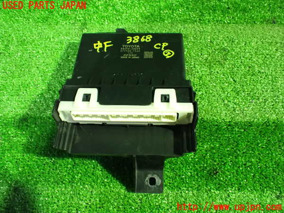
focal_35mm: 30
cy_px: 106
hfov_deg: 60.0
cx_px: 142
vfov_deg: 46.8
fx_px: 246
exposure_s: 1/30
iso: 1250
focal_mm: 5.4
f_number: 2.3
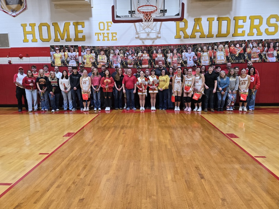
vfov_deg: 58.9
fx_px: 185
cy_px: 104
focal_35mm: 23
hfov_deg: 73.9
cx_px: 140
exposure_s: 1/180
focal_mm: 5.4
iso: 160
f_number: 1.8
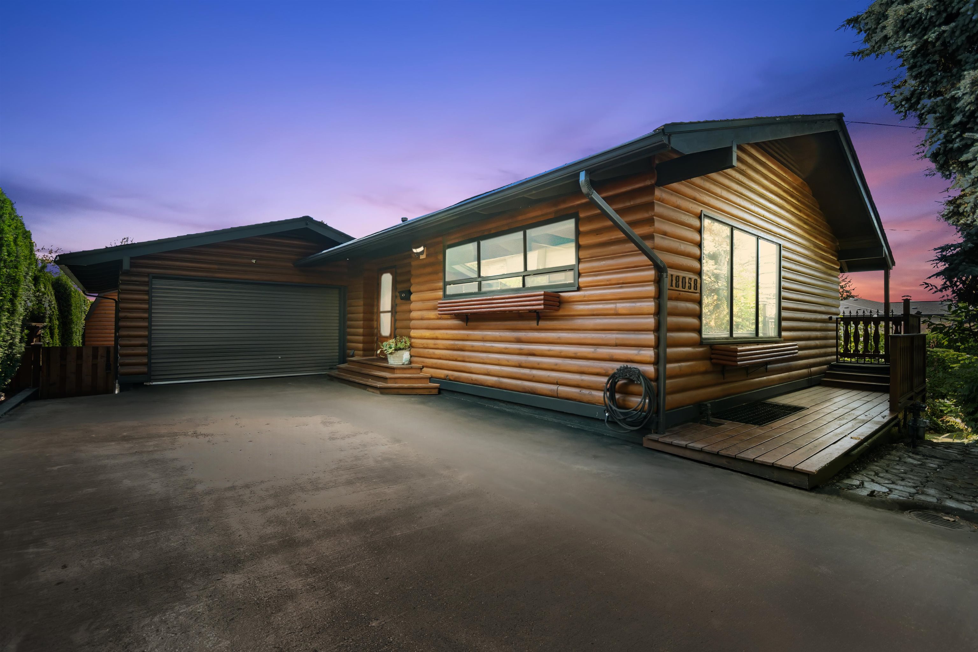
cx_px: 489
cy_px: 326
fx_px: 407
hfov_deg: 100.4
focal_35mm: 15
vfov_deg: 77.3
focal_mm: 10
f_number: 5.6
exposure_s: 1/200
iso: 400
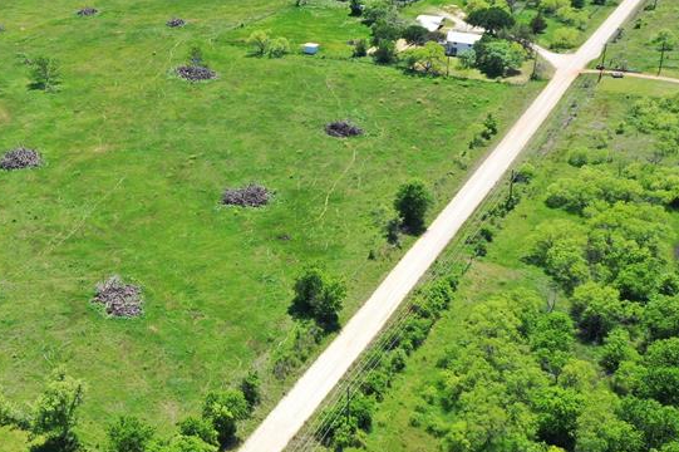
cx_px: 146
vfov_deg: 25.4
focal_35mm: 53
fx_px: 999
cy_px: 166
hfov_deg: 36.4
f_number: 6.3
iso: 100
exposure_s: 1/200
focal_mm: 10.26
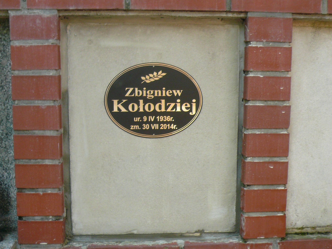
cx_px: 166
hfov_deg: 42.1
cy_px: 124
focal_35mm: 45
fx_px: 432
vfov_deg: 32.2
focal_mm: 4.9
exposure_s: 1/30
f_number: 2.9
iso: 100
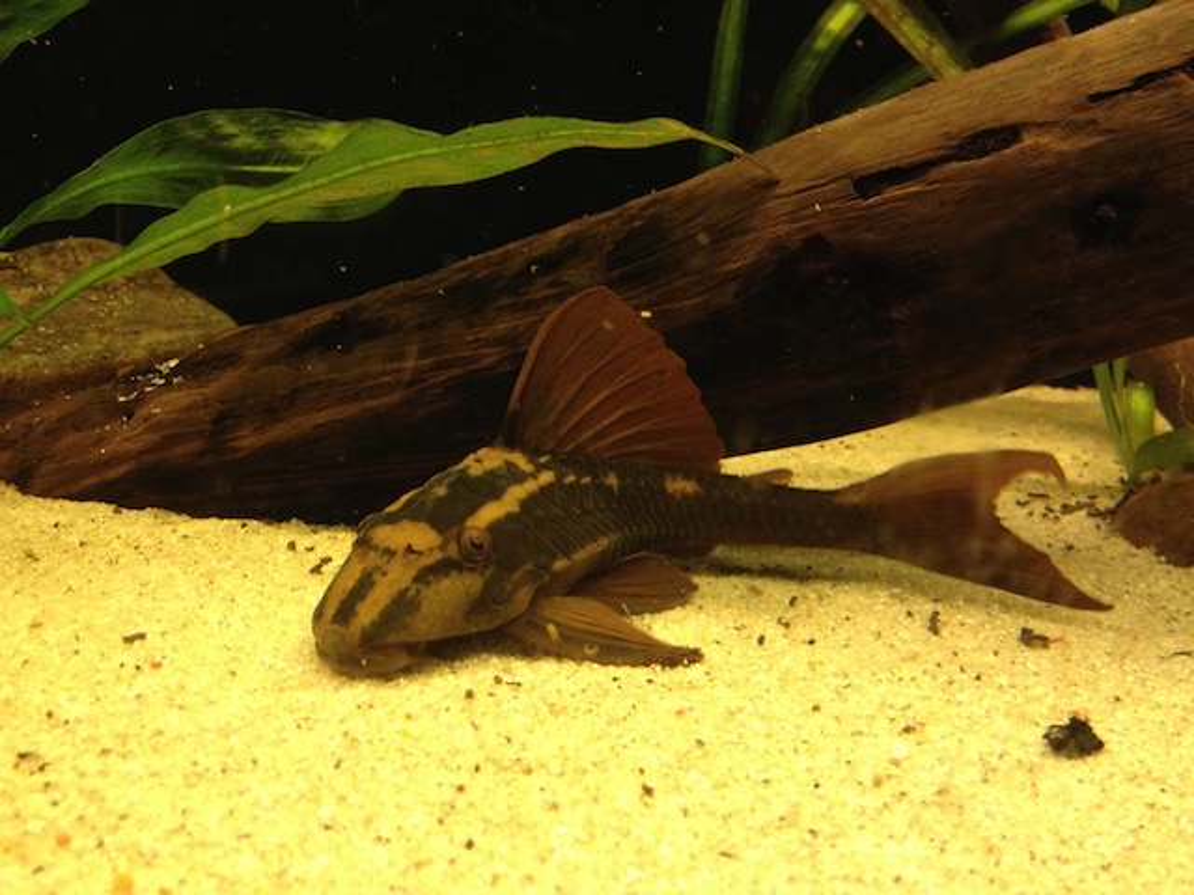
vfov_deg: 40.7
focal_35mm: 35
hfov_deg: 52.6
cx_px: 597
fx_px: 1207
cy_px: 448
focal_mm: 4.28
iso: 200
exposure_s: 1/20
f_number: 2.4
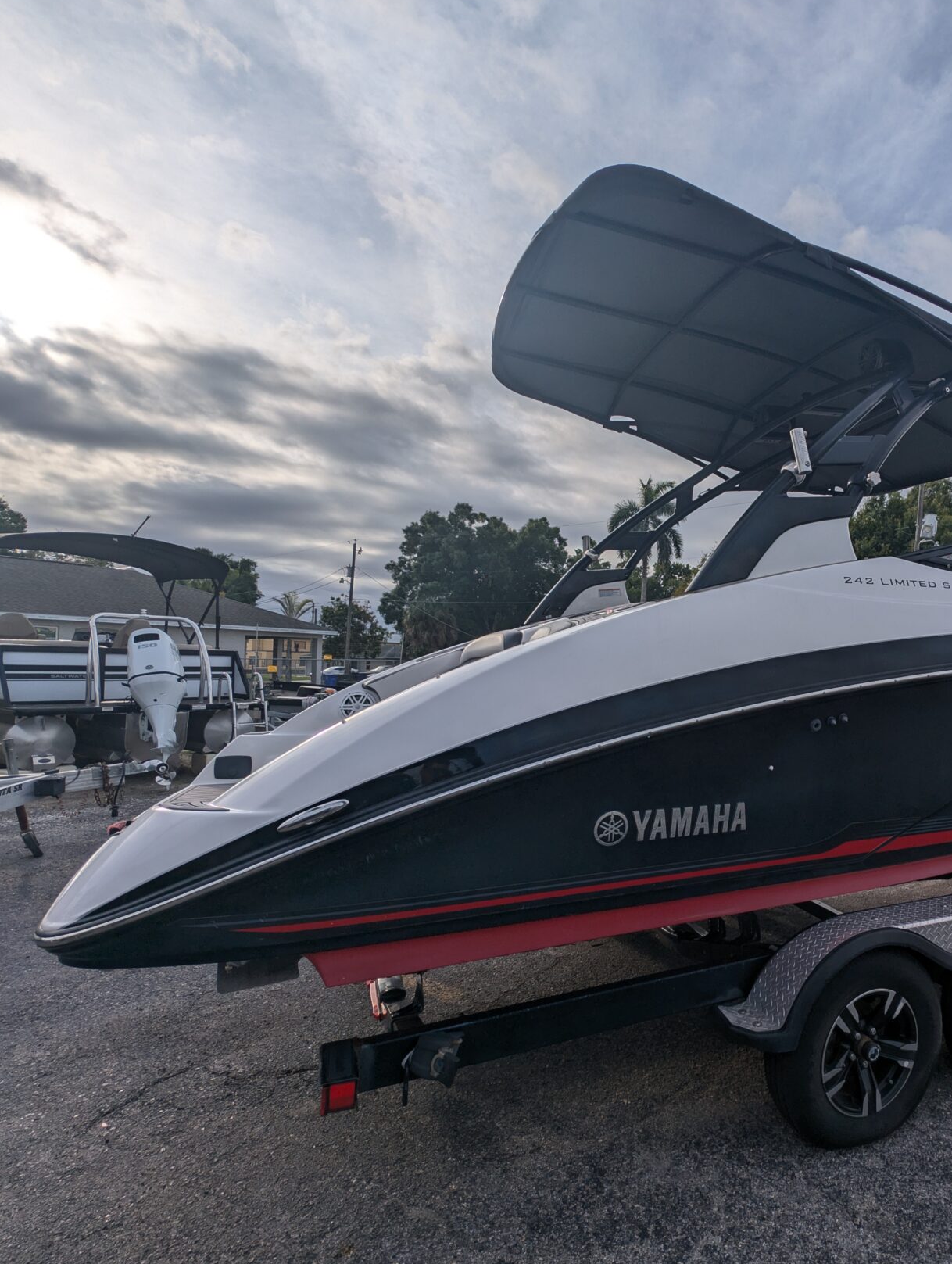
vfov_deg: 84.5
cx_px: 716
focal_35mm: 19
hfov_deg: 64.6
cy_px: 653
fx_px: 695
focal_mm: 2.23
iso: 42
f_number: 1.95
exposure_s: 1/4405
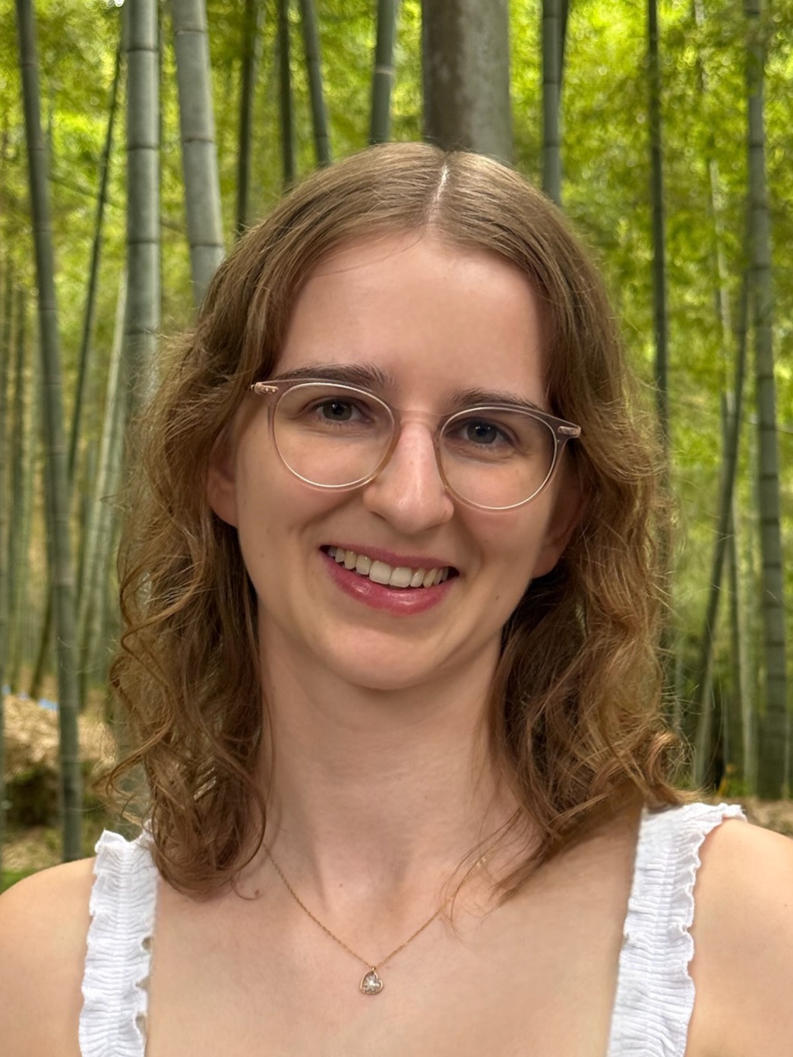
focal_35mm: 48
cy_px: 528
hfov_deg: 30.3
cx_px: 396
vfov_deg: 39.7
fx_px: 1466
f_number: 1.78
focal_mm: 6.76
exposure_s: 1/182
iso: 160
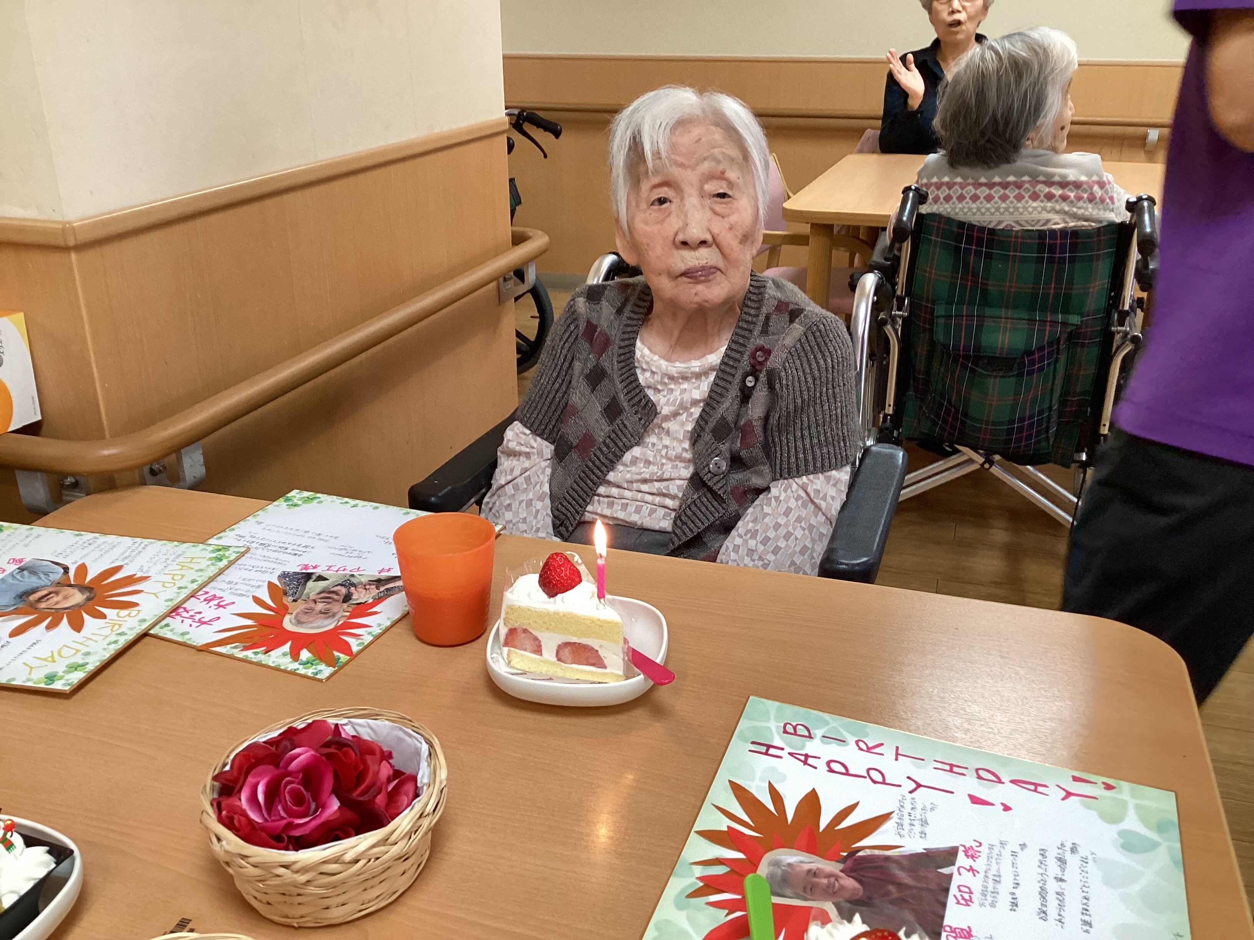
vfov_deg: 45.4
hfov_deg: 58.4
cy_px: 470
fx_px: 1123
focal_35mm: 31
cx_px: 627
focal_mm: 3.3
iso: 200
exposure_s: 1/60
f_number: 2.4
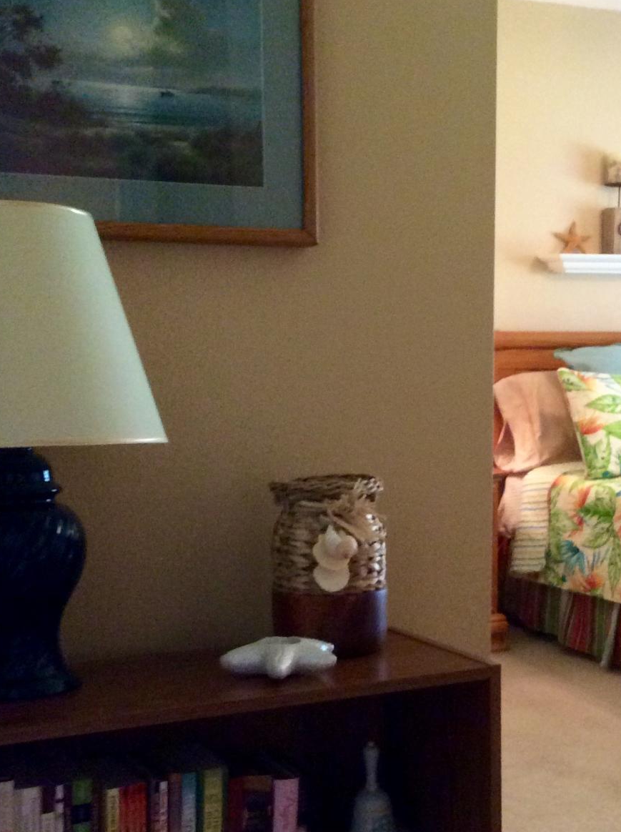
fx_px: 1319
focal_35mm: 55
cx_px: 410
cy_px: 495
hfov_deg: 26.3
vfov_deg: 34.9
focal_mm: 3.3
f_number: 2.4
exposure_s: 1/24
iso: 250
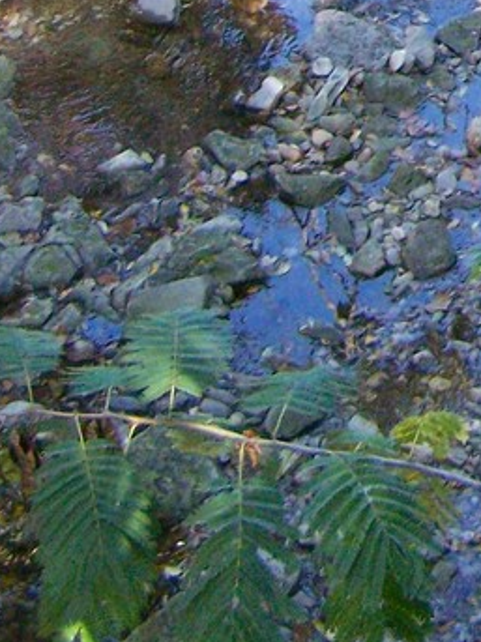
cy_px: -393
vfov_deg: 13.0
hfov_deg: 9.9
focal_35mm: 142
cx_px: 877
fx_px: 2632
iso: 400
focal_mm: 6.3
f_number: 2.8
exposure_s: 1/250
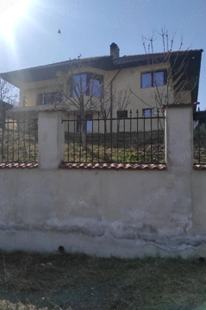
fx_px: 249
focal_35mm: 29
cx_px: 89
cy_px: 152
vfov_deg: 63.7
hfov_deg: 44.8
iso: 100
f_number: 1.89
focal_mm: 5.43
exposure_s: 1/10000
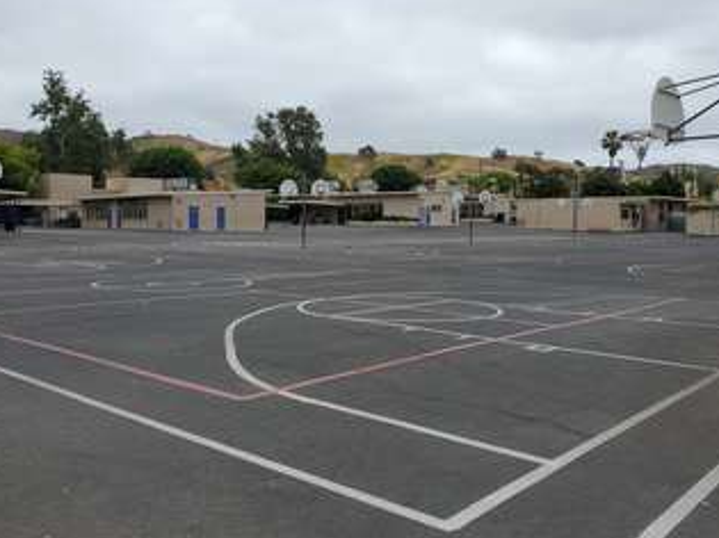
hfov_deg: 55.4
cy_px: 242
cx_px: 370
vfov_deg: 42.9
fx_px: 685
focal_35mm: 33
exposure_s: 1/912
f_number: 2.4
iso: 50
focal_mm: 4.3
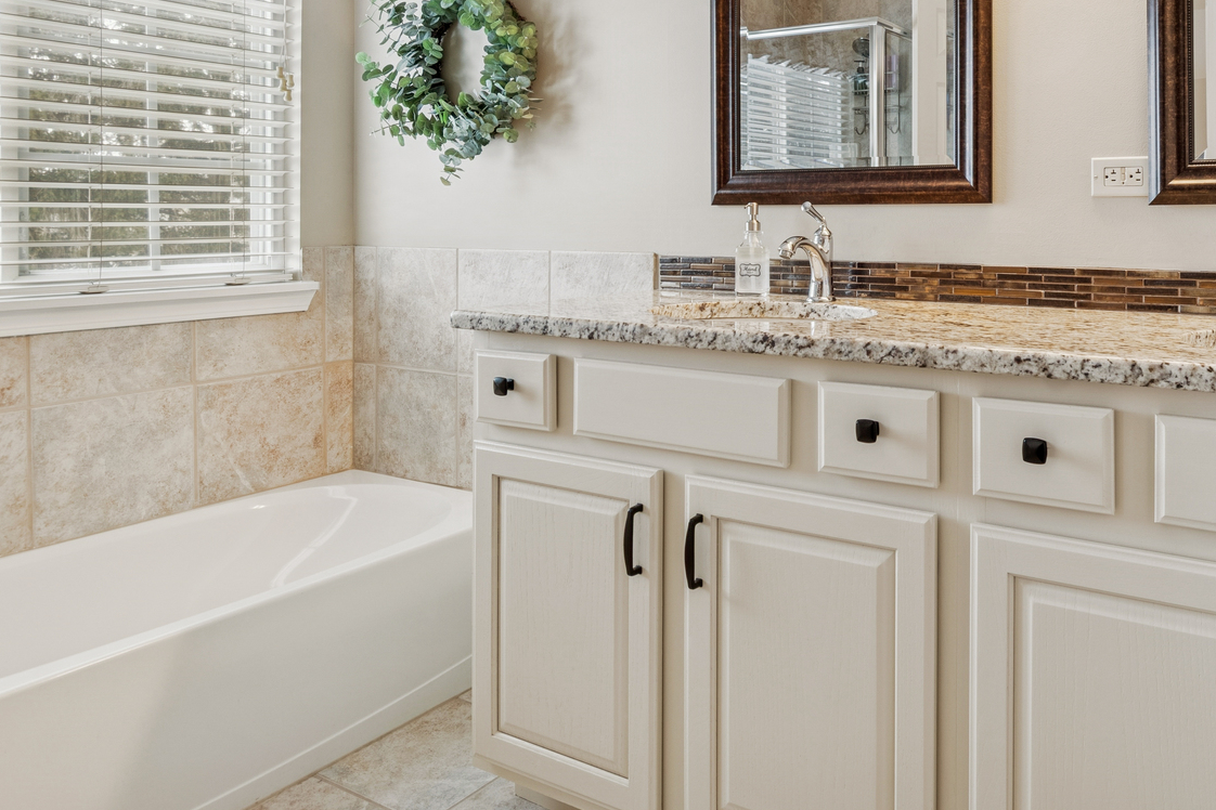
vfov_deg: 48.4
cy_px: 249
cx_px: 818
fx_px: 878
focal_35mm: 26
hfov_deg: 67.3
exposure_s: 1/8
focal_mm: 12
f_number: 8
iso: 320
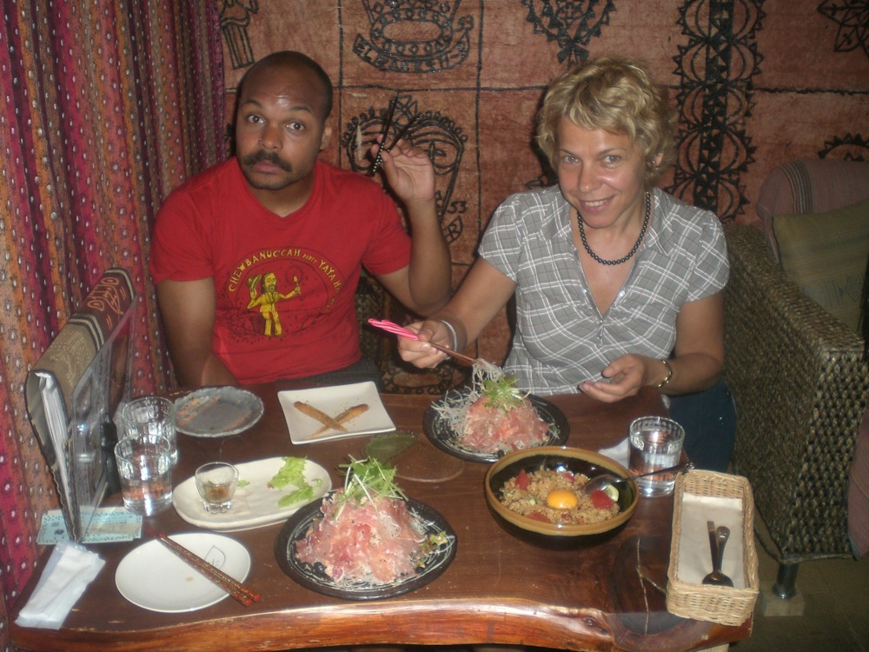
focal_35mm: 38
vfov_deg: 37.7
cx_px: 434
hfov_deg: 49.0
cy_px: 326
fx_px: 954
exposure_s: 1/60
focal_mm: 6.3
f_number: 3.1
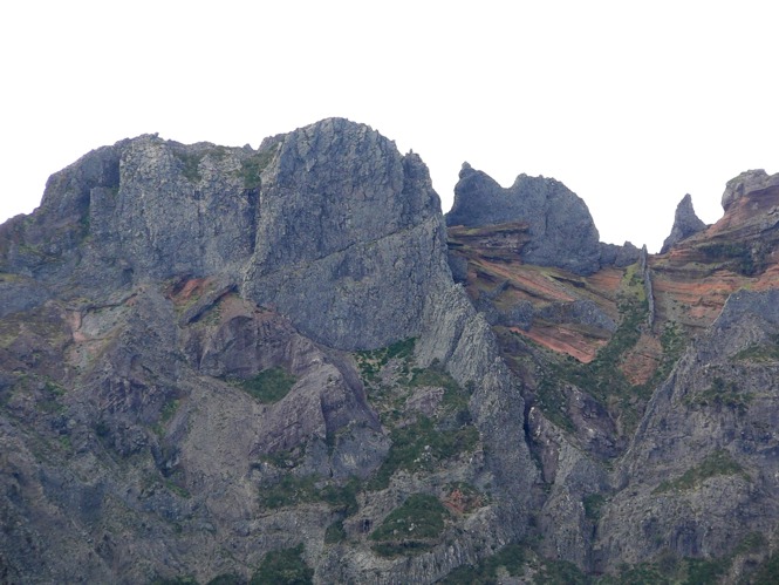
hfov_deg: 11.0
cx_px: 390
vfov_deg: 8.3
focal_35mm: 180
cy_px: 292
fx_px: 4051
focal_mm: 23.6
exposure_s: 1/160
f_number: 4
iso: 80
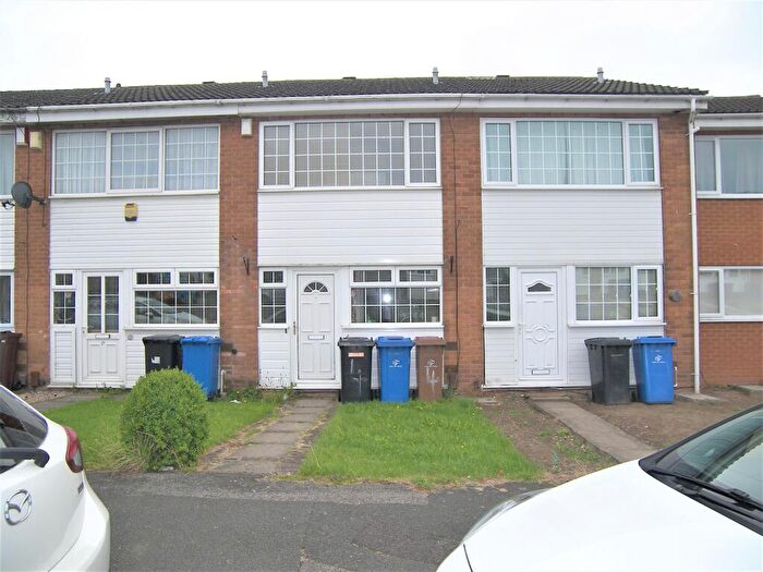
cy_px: 286
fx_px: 529
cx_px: 382
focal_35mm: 24
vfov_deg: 56.8
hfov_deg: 71.6
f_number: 2.8
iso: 50
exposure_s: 1/640
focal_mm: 5
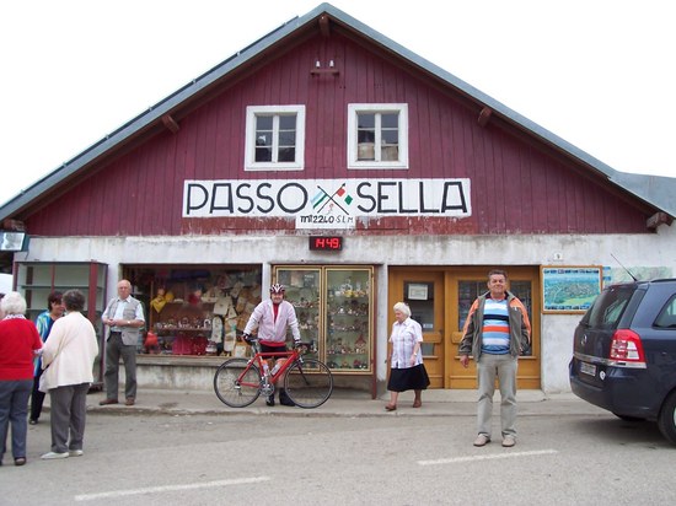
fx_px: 664
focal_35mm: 34
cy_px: 253
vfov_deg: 41.8
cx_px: 338
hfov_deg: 54.0
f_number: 5.6
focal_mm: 5.6
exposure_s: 1/125
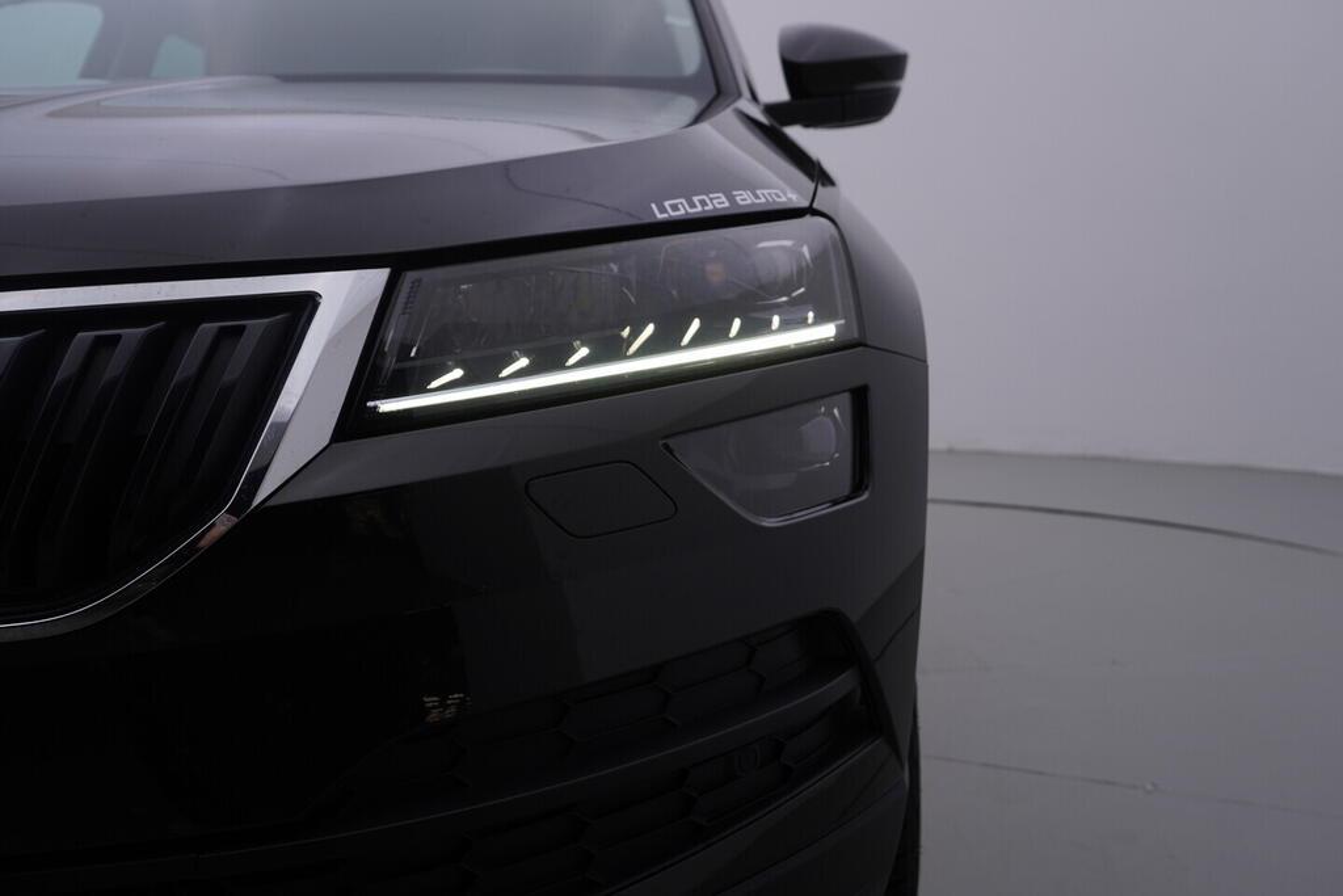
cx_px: 672
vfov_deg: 36.9
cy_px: 448
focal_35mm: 36
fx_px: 1343
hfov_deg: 53.1
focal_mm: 24
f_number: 5
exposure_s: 1/125
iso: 125
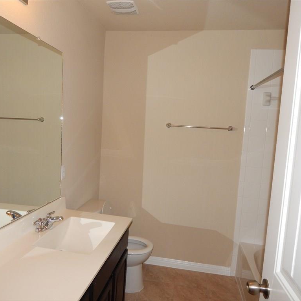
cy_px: 150
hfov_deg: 60.9
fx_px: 256
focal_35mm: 26
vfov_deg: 60.9
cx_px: 141
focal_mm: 4
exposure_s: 1/30
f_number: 3
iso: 200
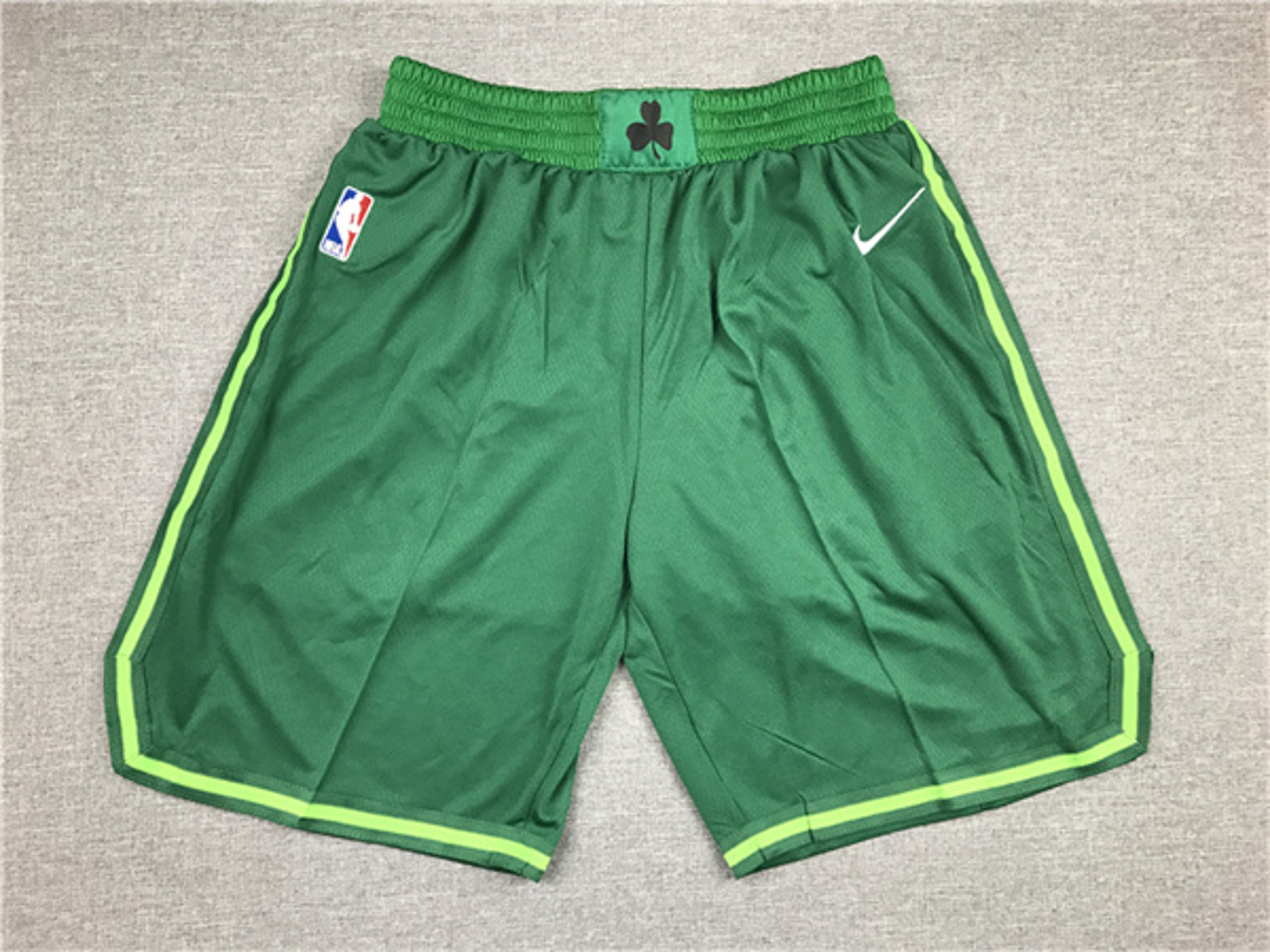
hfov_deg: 63.4
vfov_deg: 49.7
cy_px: 476
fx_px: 1027
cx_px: 635
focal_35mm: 28
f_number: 1.8
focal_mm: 3.99
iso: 32
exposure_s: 1/33
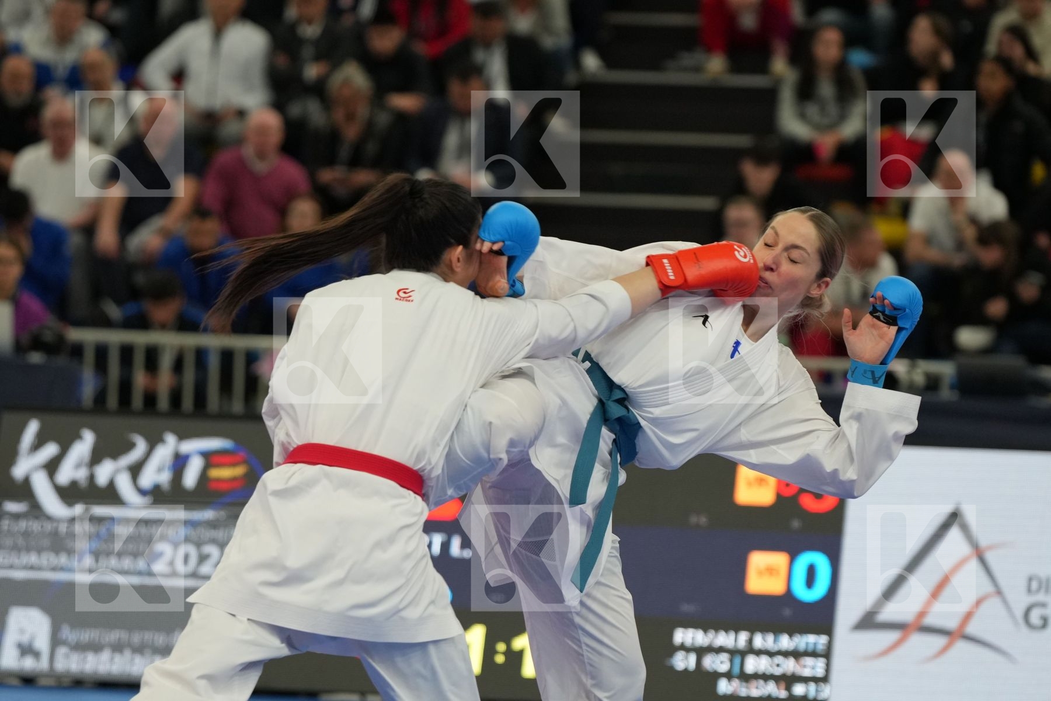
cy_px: 350
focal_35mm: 213
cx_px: 526
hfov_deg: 9.7
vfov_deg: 6.4
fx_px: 6218
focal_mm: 142
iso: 1600
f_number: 2.8
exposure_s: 1/1000
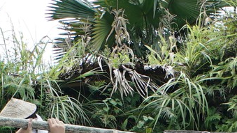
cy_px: 292
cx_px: 157
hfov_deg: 10.9
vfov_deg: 5.9
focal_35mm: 198
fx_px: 1245
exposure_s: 1/100
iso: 100
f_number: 6.3
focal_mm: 32
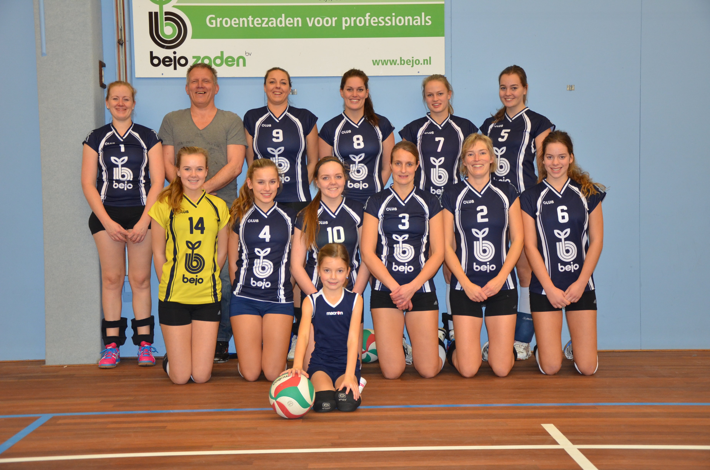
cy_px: 235
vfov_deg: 26.4
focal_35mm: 51
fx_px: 1004
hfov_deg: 39.0
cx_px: 355
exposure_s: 1/60
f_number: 4.2
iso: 800
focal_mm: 34
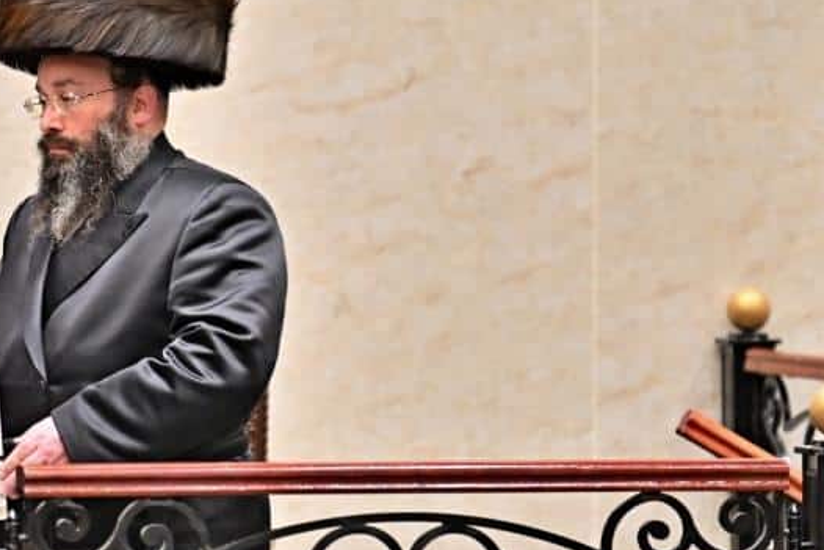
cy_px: 176
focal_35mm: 584
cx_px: 50
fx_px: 13370
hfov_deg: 3.5
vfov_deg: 2.4
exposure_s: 1/400
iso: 800
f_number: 2.8
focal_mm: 200
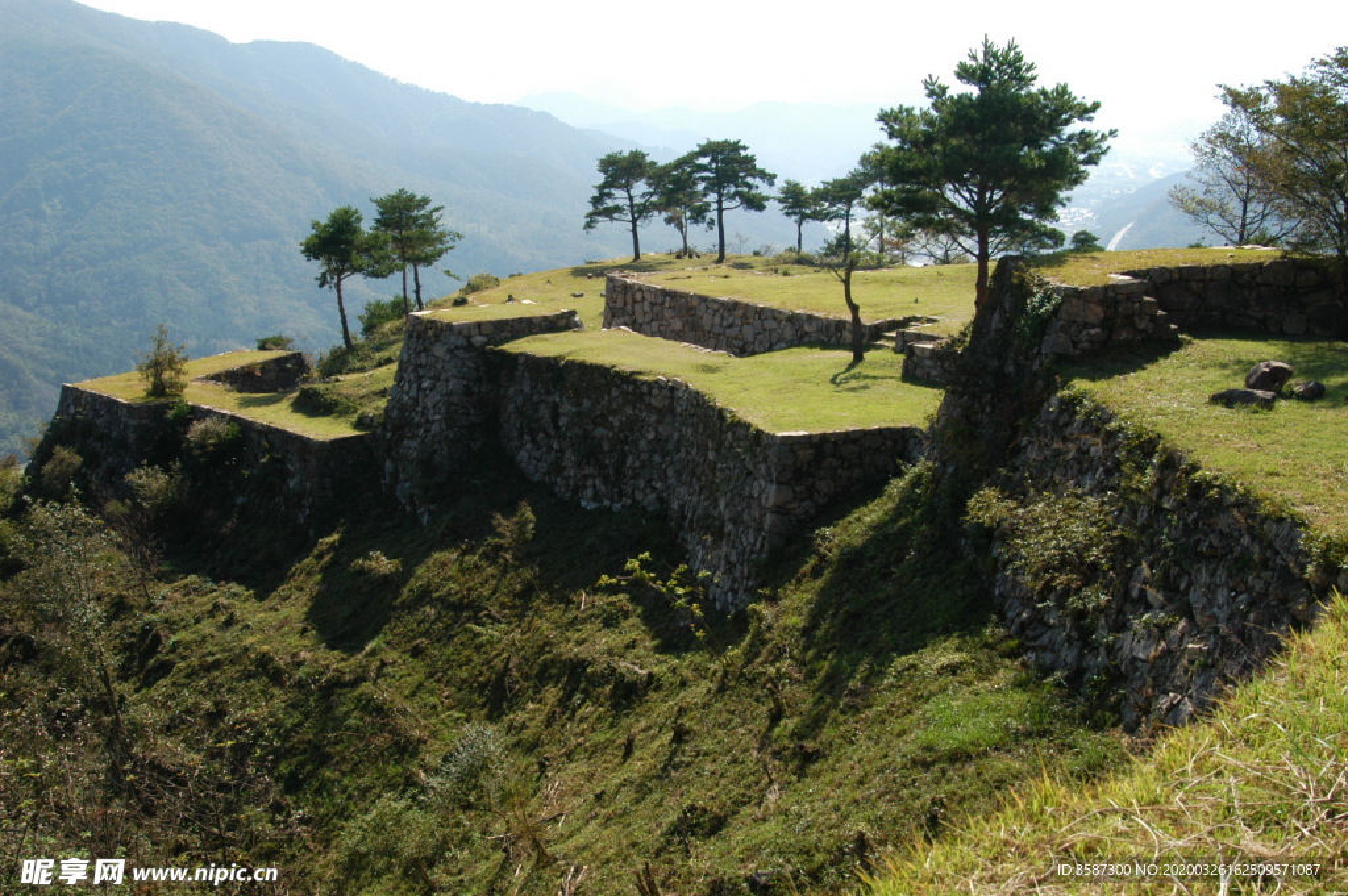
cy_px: 448
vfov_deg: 36.8
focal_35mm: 36
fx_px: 1347
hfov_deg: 53.2
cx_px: 674
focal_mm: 24
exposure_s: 1/250
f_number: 8
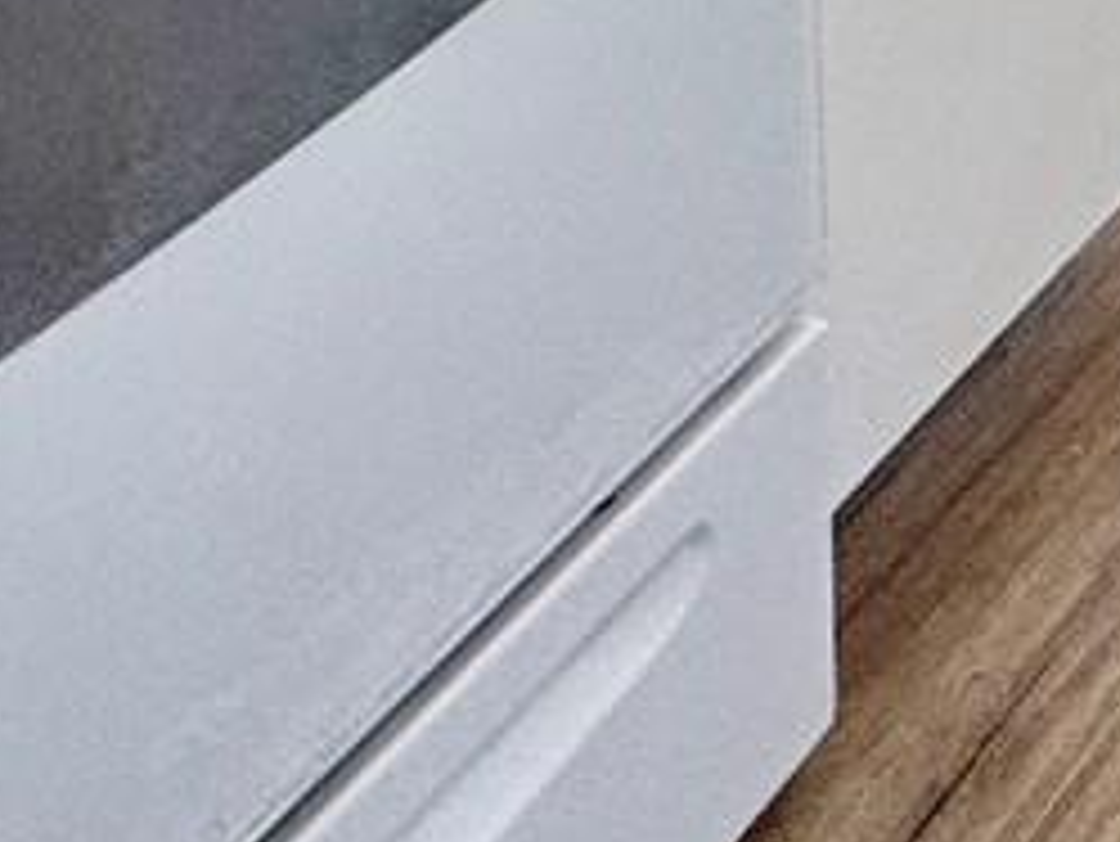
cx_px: 2843
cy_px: -1598
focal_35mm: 90
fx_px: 2913
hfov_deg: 13.7
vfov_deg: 11.2
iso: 100
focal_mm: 2.22
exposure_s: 1/120
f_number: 2.2
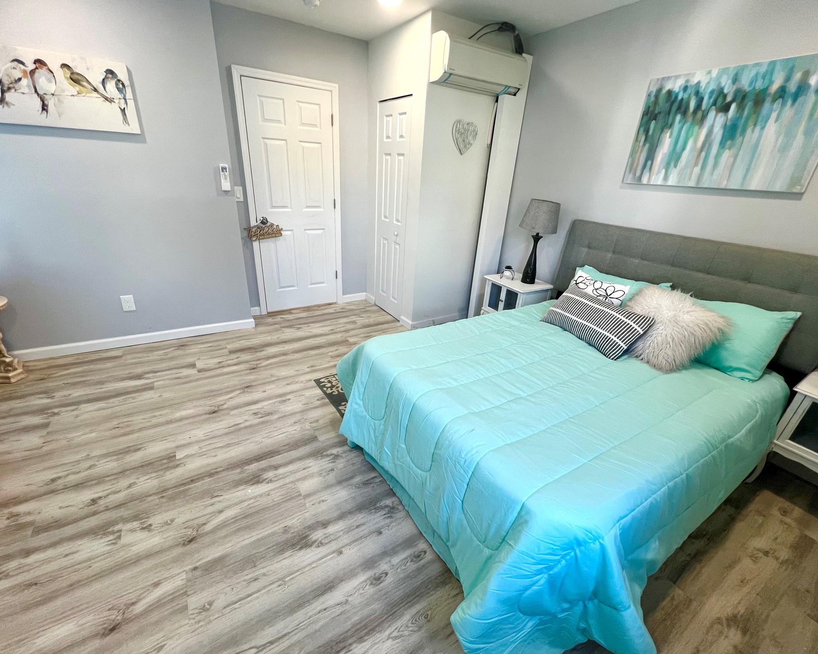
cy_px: 333
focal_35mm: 14
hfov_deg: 100.7
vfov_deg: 88.0
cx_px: 410
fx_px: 339
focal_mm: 1.57
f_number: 1.8
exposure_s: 1/120
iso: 160
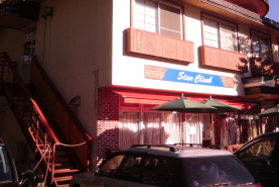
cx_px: 183
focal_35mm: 45
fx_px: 349
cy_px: 32
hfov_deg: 43.1
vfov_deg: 29.1
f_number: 3.2
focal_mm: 4.3
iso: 64
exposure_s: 1/500
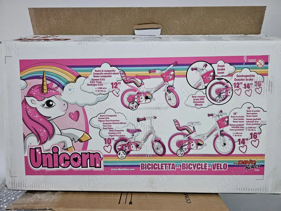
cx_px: 140
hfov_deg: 73.9
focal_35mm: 23
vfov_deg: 58.9
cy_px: 106
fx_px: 187
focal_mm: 6.3
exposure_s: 1/100
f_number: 1.7
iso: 400
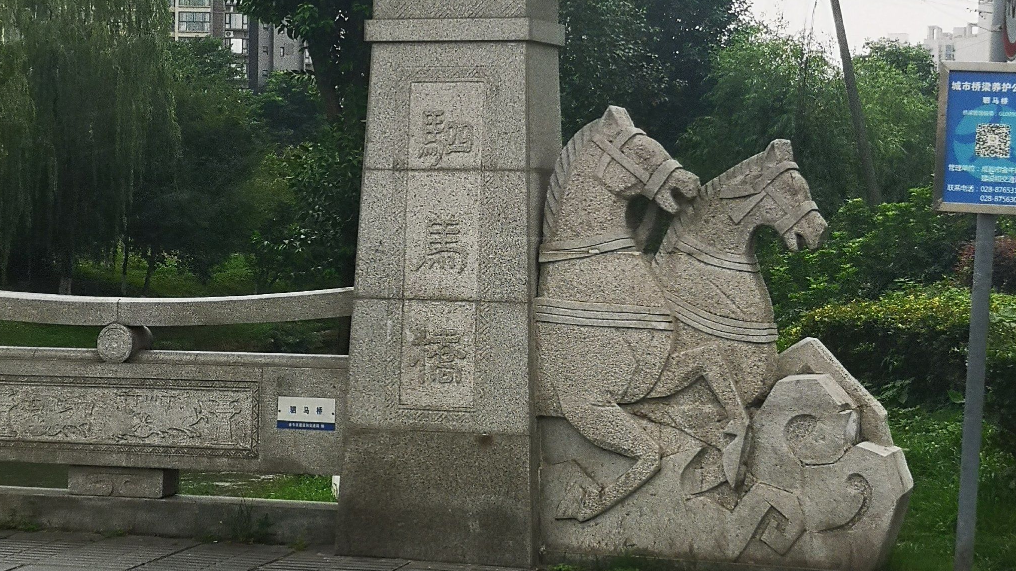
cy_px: 143
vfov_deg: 18.1
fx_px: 1778
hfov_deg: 31.9
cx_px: 507
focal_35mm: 66
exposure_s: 1/588
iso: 50
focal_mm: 5.58
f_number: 1.8
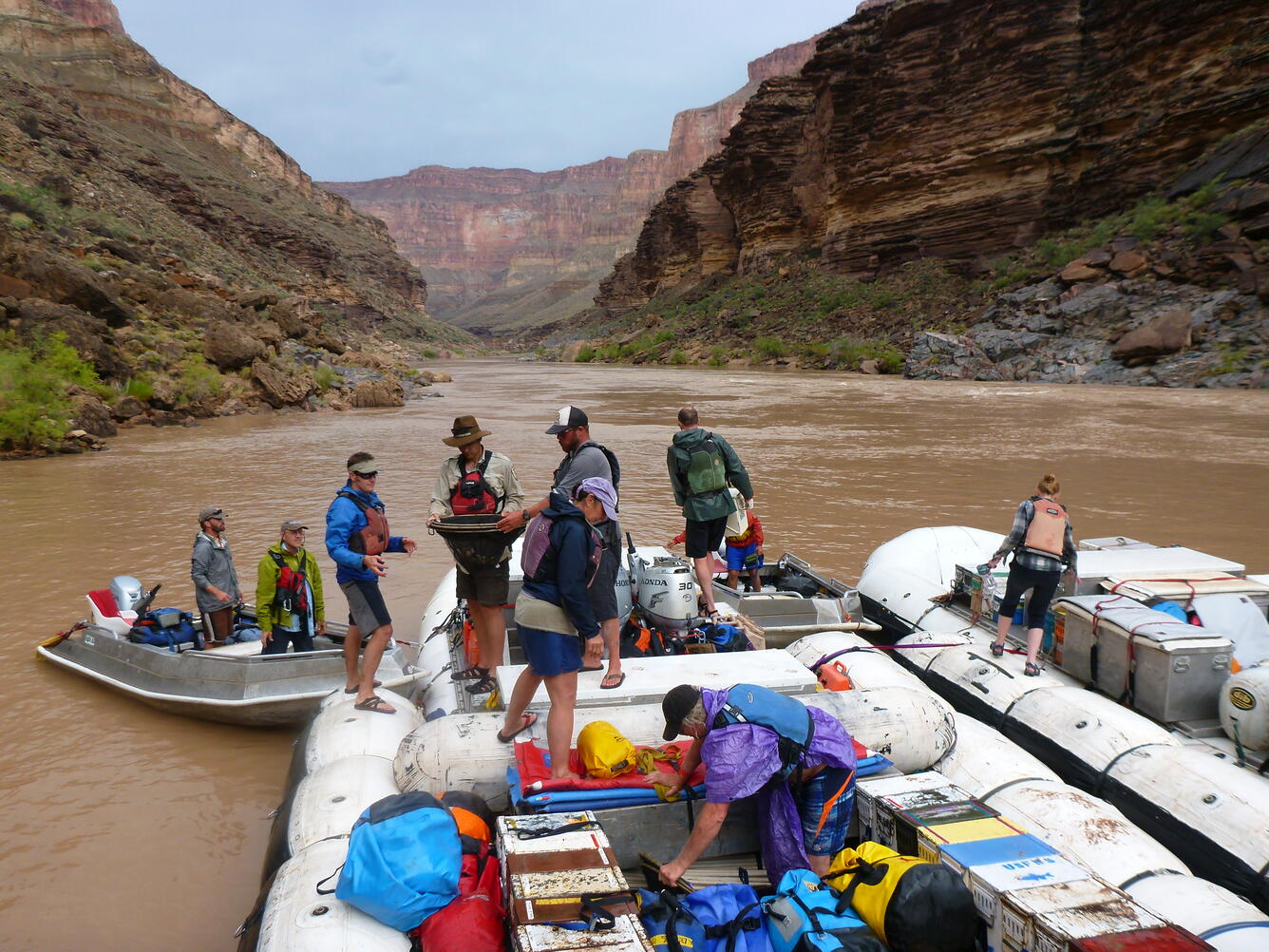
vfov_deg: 49.7
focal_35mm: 28
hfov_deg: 63.4
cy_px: 476
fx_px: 1026
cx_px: 634
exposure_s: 1/100
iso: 100
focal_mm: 4.9
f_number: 3.3
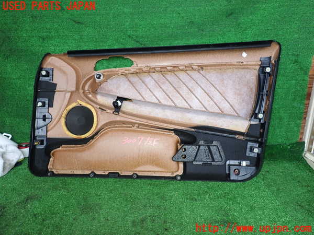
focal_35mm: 25
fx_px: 227
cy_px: 118
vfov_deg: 54.9
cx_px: 157
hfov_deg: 69.4
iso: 100
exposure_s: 1/160
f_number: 2.8
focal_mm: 4.5
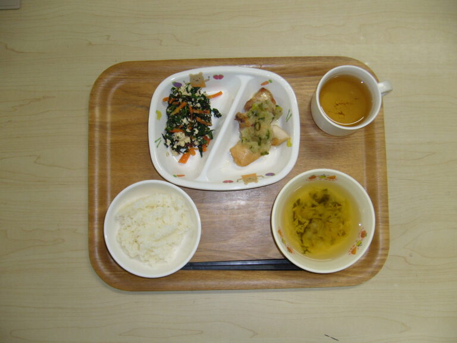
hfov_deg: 52.6
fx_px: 462
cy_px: 172
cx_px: 228
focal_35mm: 35
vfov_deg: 40.7
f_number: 2.8
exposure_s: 1/60
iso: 100
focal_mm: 5.8
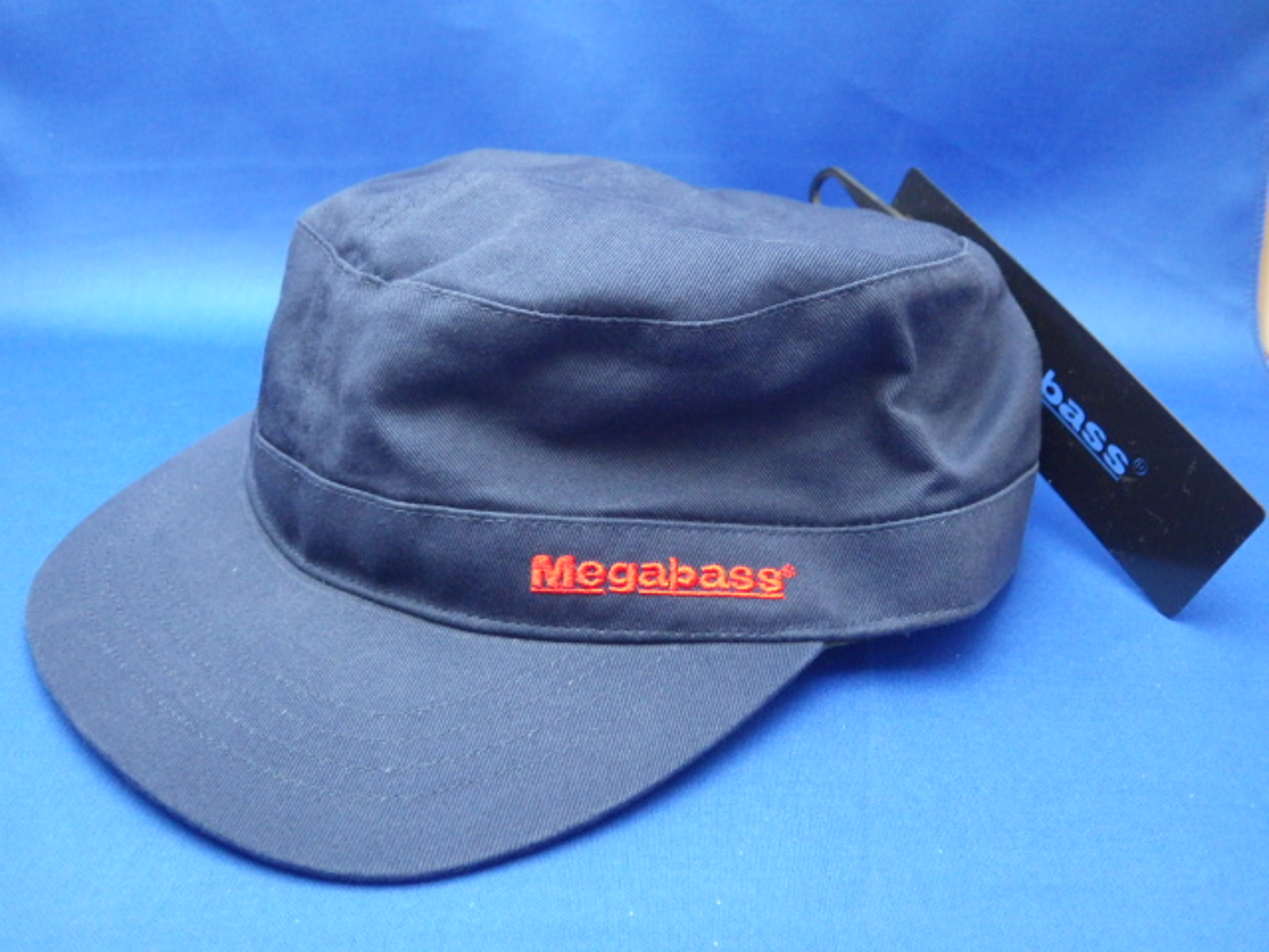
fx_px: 1136
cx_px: 634
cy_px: 476
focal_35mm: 31
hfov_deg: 58.4
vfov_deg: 45.4
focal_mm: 5.5
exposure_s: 1/45
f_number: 2.3
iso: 800
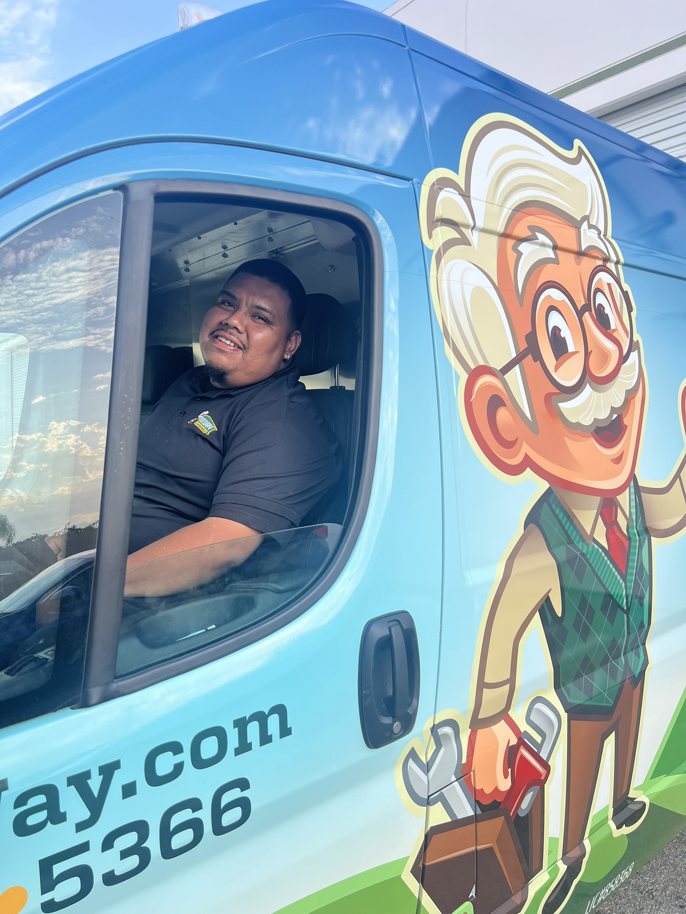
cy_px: 457
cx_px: 343
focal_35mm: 26
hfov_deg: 53.1
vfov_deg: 67.3
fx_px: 687
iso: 50
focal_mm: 5.7
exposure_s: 1/439
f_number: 1.5
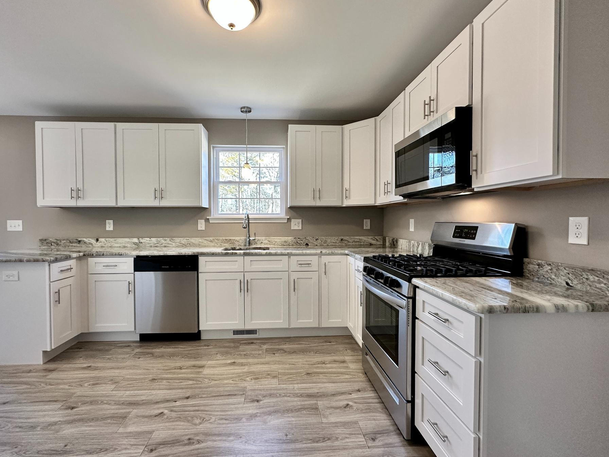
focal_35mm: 16
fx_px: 281
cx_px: 288
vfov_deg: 78.1
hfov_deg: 94.4
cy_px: 225
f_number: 2.2
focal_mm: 2.22
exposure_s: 1/120
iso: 200
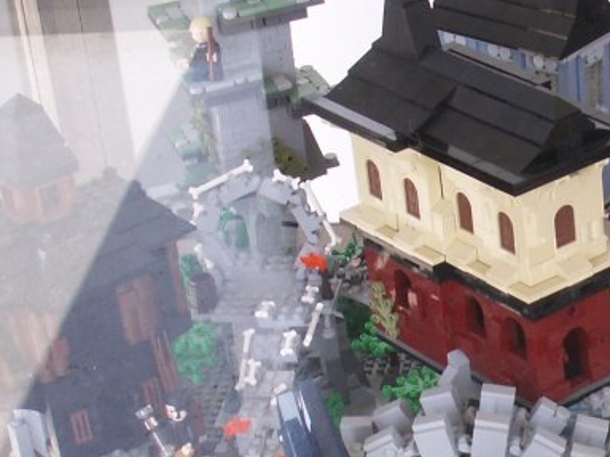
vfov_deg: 12.6
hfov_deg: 16.5
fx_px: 2061
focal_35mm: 117
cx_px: 624
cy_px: 322
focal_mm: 5.86
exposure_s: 1/50
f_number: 4
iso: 50
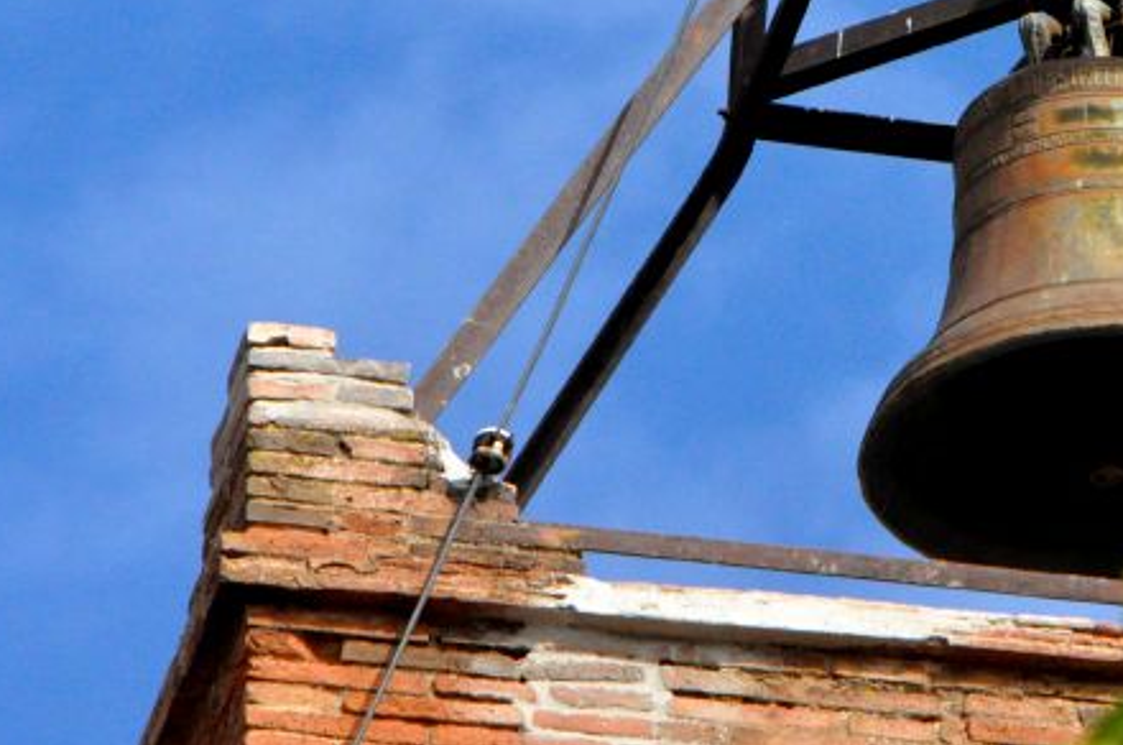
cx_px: 1110
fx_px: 21742
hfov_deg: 3.0
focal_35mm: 698
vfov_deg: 2.0
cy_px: -120
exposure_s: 1/2500
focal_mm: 200
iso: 2500
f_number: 13
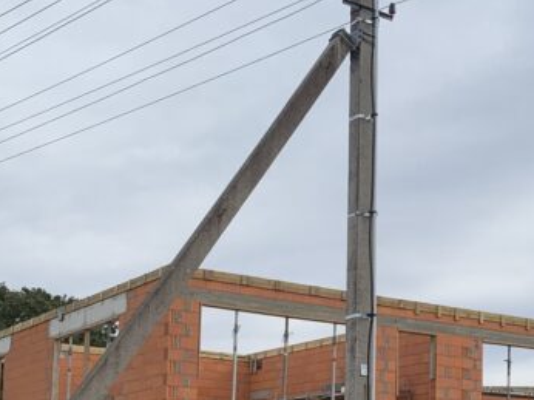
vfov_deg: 18.5
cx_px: 415
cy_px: 429
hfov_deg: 25.0
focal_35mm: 77
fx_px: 1187
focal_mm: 4.25
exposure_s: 1/2681
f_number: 1.8
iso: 25
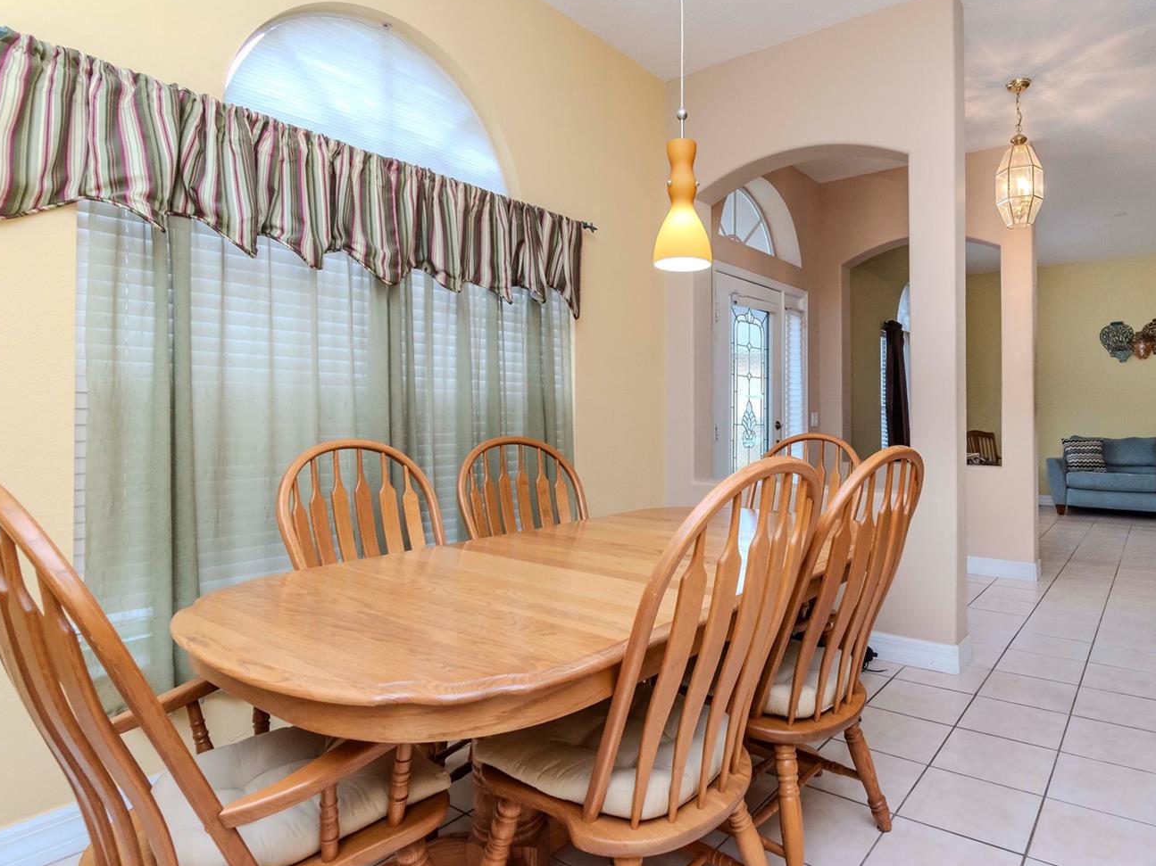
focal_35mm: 20
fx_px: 654
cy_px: 421
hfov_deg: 81.9
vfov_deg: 67.0
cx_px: 693
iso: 500
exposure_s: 1/50
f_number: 8
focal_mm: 11
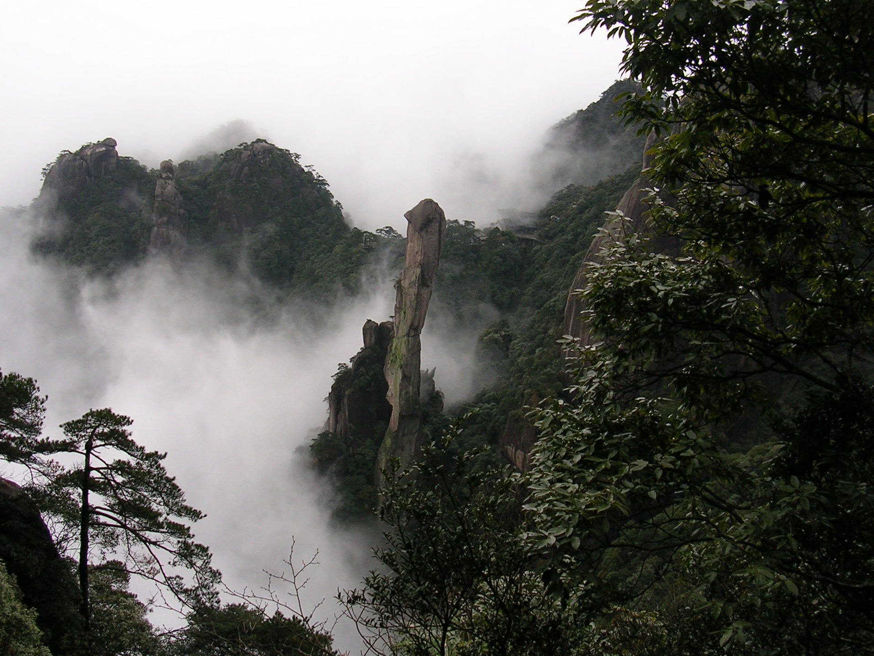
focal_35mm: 41
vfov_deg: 35.1
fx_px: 1035
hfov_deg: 45.8
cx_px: 418
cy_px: 321
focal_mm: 5.8
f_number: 2.8
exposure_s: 1/324
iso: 50
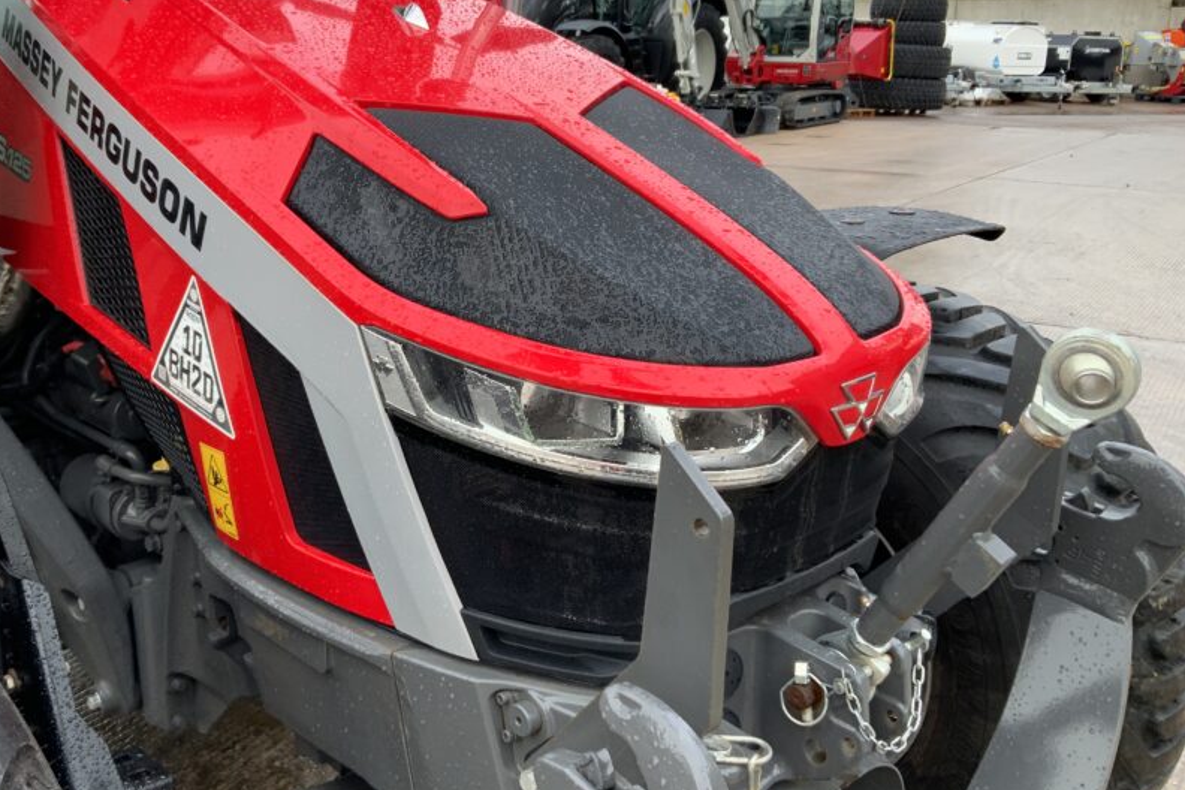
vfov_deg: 34.2
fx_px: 1284
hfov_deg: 49.2
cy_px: 353
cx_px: 468
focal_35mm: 39
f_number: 1.8
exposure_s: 1/122
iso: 20
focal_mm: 3
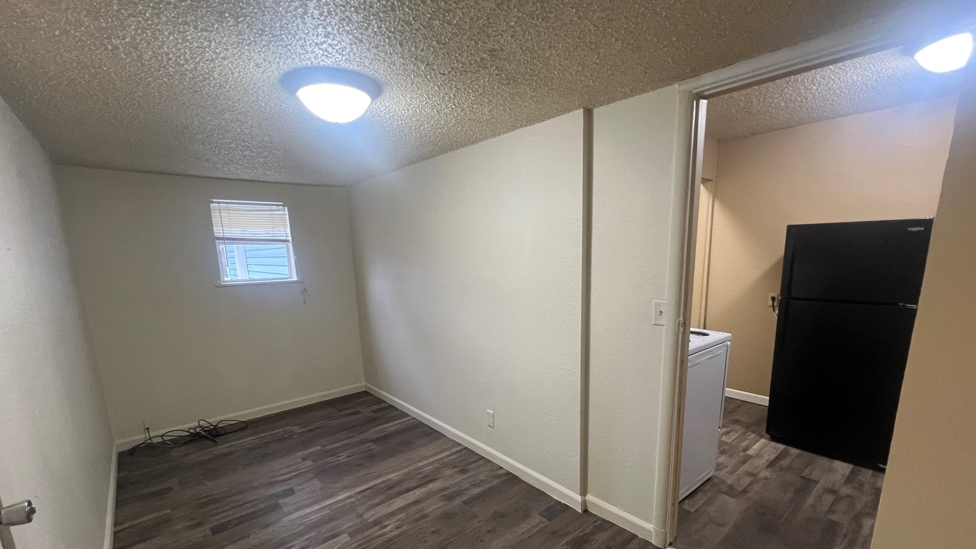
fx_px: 388
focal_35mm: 15
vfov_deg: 69.7
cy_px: 333
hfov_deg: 102.9
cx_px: 511
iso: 320
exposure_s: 1/60
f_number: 1.8
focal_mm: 1.57
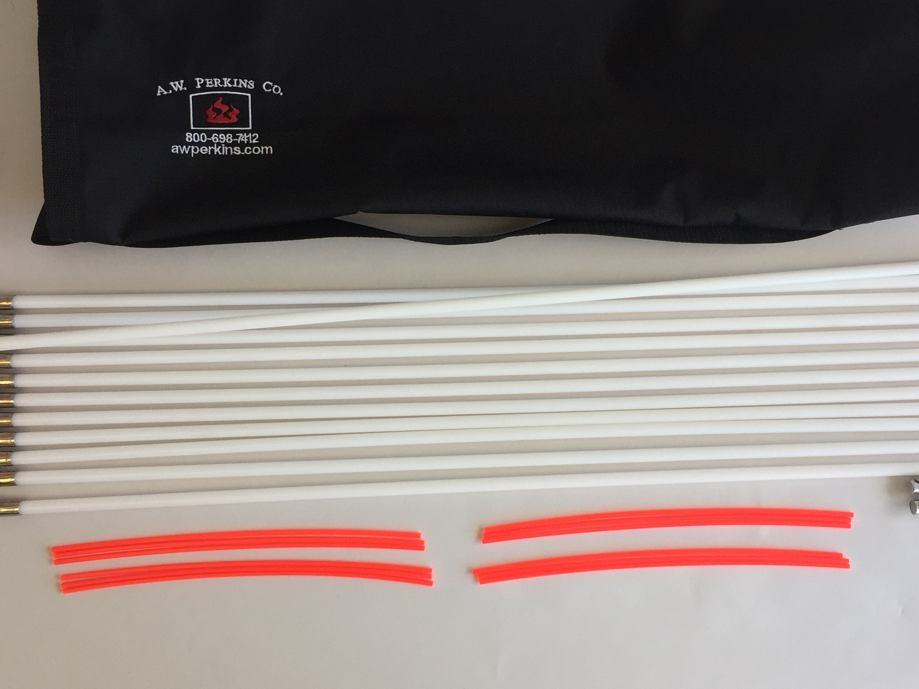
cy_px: 318
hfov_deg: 44.7
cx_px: 513
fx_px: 1115
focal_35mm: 42
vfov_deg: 34.3
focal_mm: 4.15
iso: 32
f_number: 2.2
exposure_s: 1/120
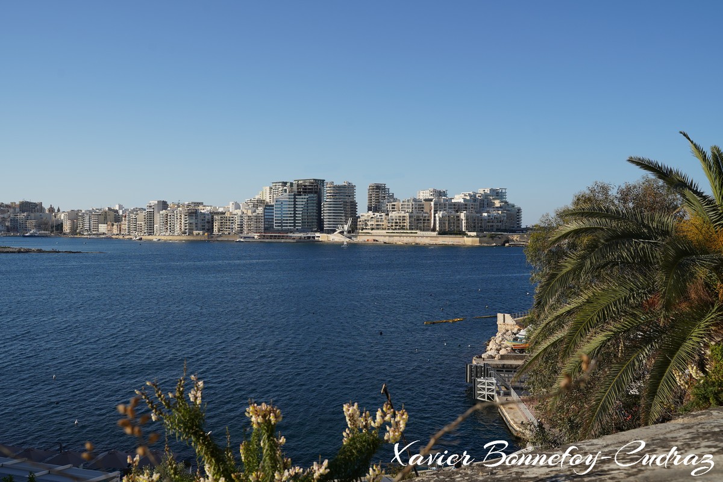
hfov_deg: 57.2
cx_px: 362
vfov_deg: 40.0
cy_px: 241
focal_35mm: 33
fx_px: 663
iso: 100
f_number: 8
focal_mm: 33
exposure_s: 1/320
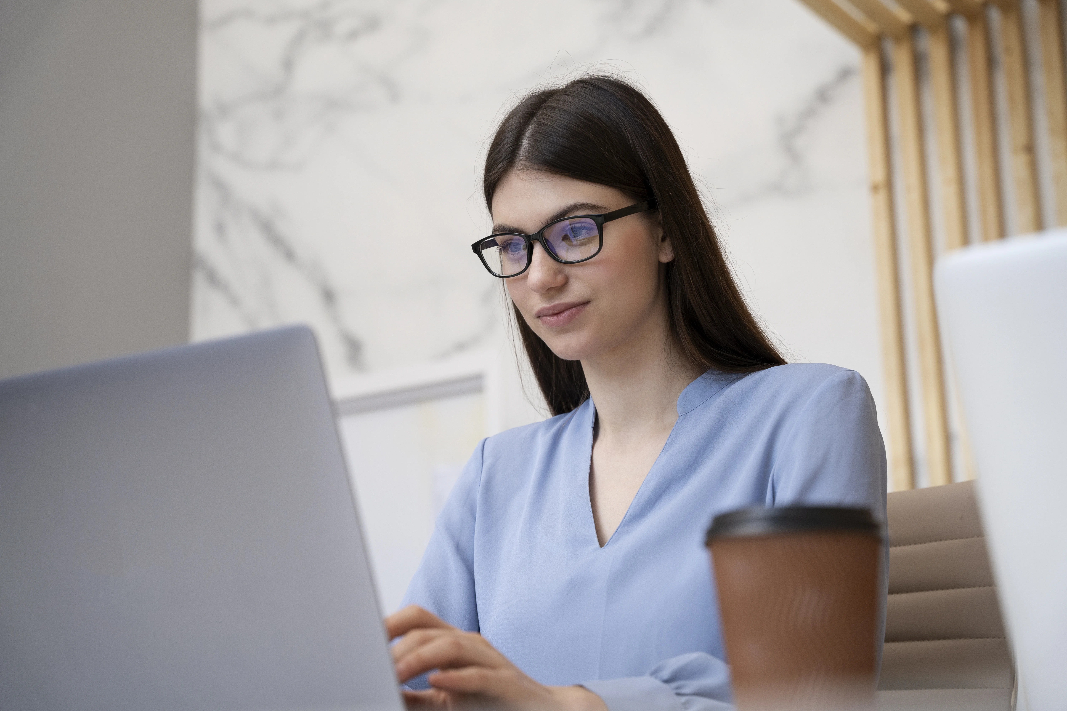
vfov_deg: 24.9
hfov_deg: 36.7
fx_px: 1609
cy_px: 356
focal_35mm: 54
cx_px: 534
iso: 1000
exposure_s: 1/160
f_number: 4
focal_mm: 54.3
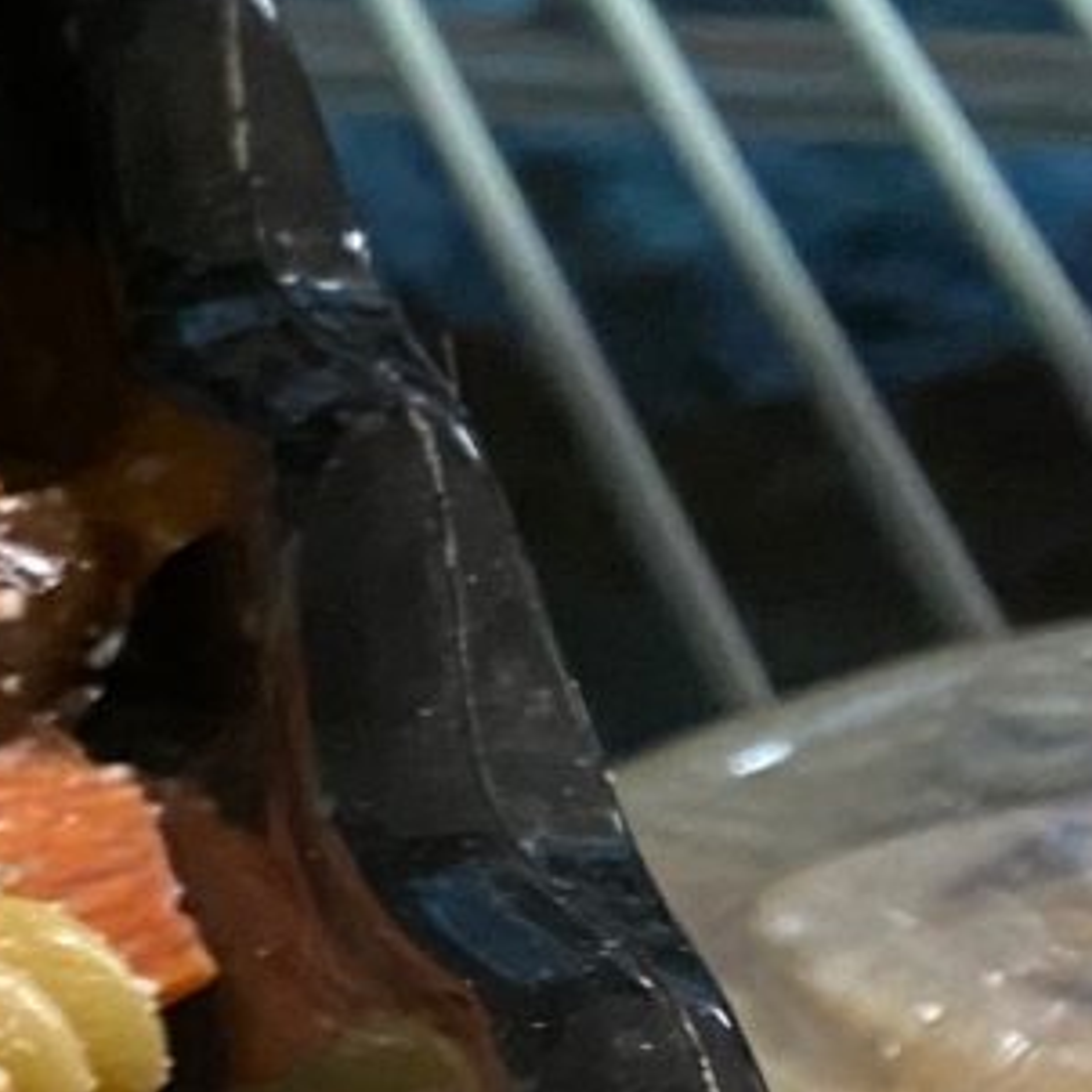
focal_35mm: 156
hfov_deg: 8.7
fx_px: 5568
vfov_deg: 10.6
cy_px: 1906
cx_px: -2426
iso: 160
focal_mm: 4.25
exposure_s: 1/60
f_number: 1.8
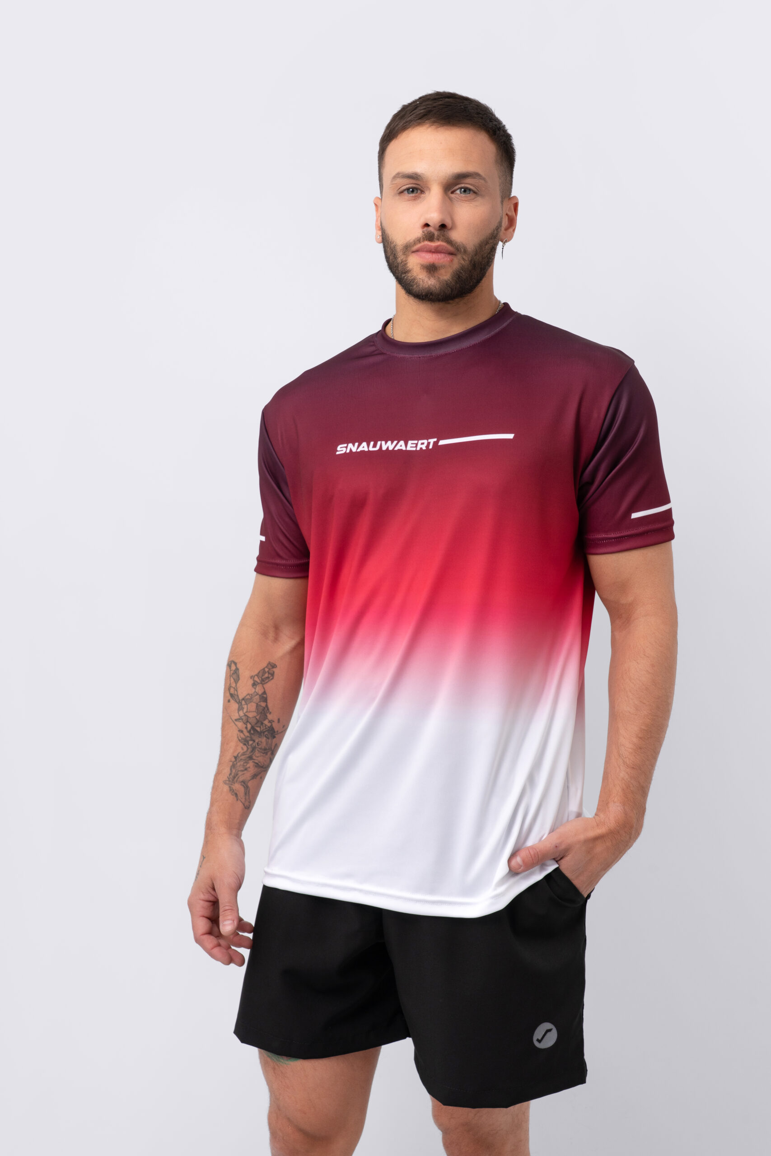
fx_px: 1413
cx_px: 386
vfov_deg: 44.5
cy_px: 578
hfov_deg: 30.5
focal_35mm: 44
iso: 125
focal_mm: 44
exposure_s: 1/160
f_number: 11
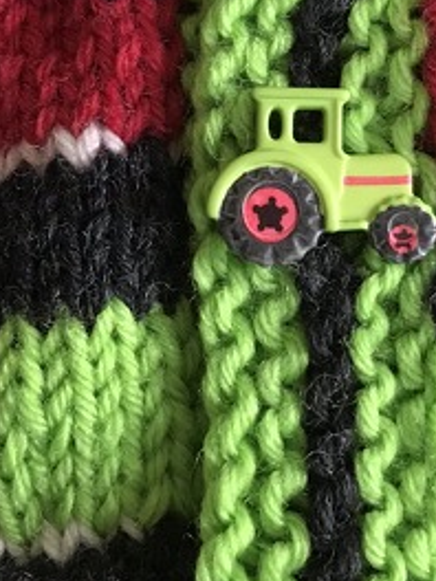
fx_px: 1427
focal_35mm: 85
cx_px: 333
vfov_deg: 22.9
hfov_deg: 17.3
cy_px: 198
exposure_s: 1/14
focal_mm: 3.99
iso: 100
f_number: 1.8
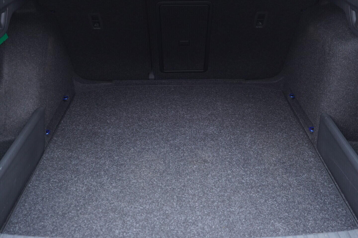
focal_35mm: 36
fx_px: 358
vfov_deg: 36.9
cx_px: 179
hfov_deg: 53.1
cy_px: 119
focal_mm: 24
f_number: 2.8
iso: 800
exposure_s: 1/40
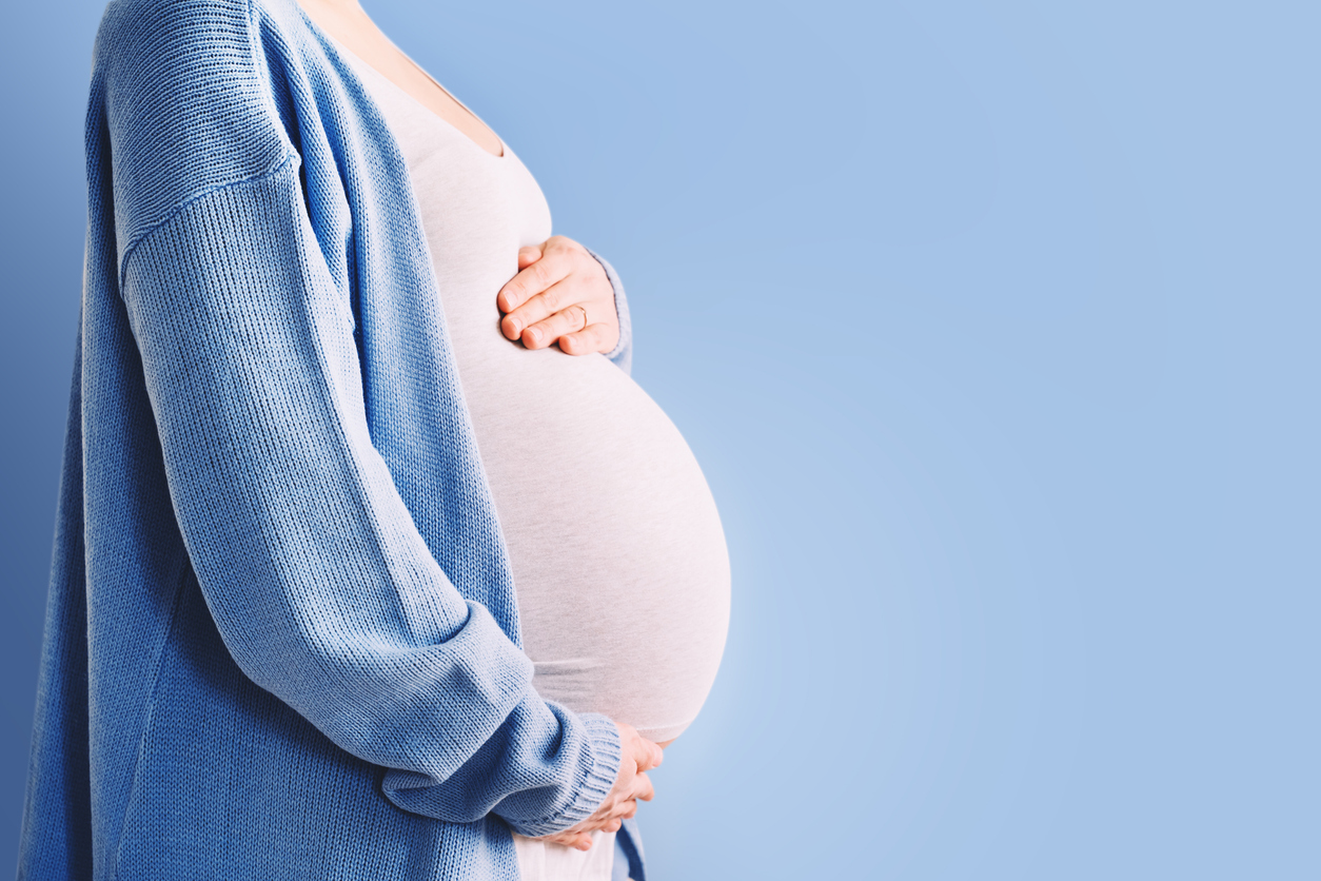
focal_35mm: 75
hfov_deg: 27.0
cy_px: 440
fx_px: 2752
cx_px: 660
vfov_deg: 18.2
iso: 200
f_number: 4.5
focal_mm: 75
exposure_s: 1/60
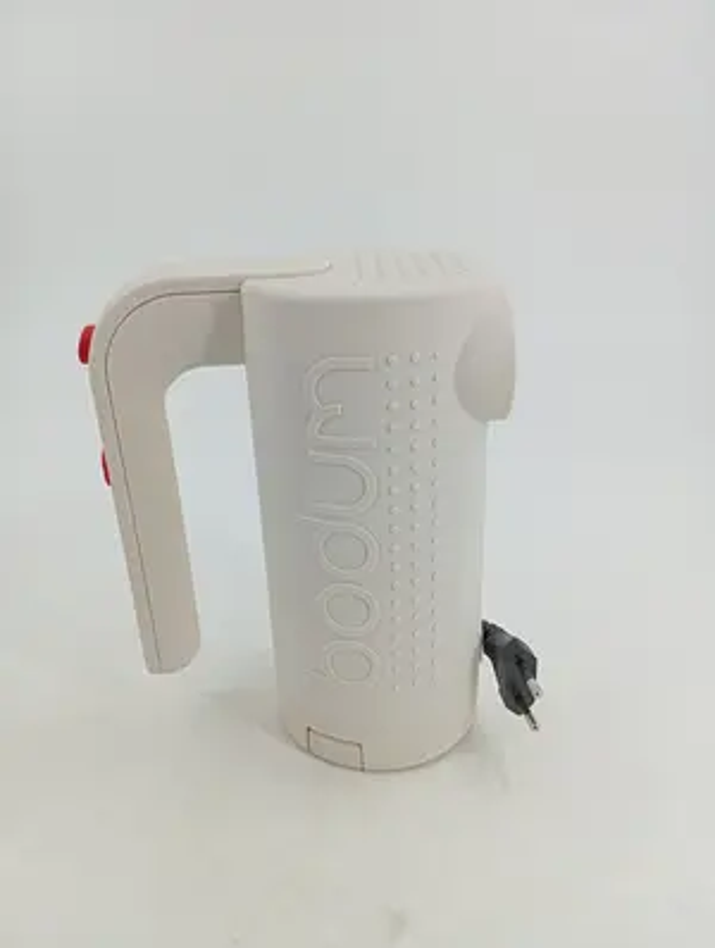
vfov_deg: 63.4
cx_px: 358
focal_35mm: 28
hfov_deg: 49.9
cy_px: 474
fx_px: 769
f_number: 1.8
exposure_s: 1/100
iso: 69
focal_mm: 4.22
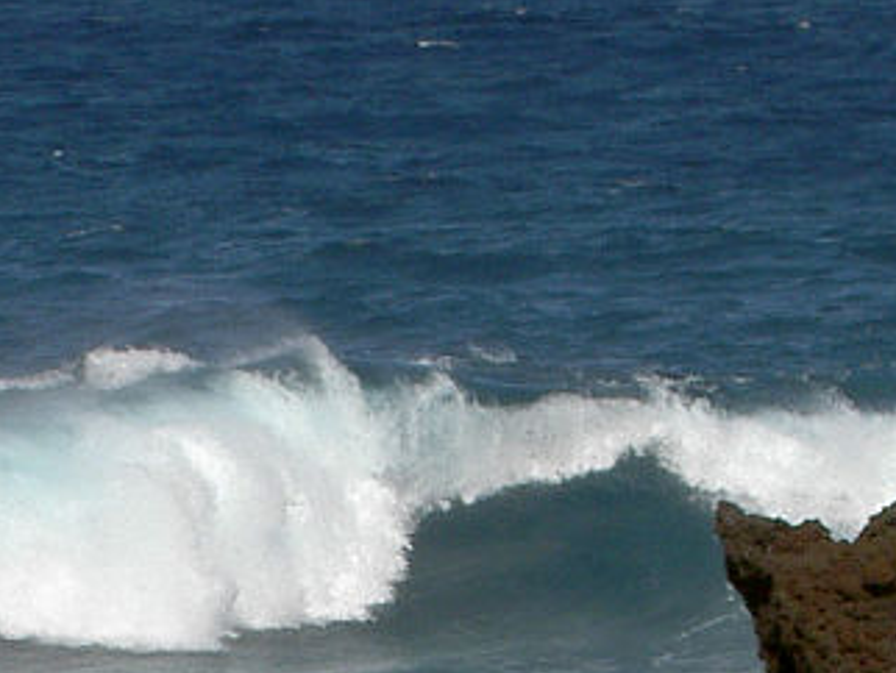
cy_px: 1151
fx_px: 9843
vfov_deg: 3.9
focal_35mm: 380
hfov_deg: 5.2
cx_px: 36
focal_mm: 16.8
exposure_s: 1/320
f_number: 8.3
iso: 50
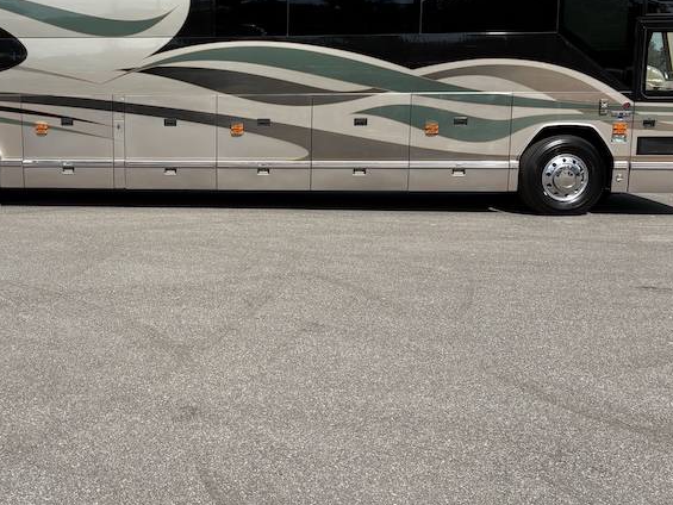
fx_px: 895
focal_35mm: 46
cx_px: 195
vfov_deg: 31.5
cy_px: 212
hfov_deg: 40.4
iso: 50
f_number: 1.6
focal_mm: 5.96
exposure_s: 1/3125
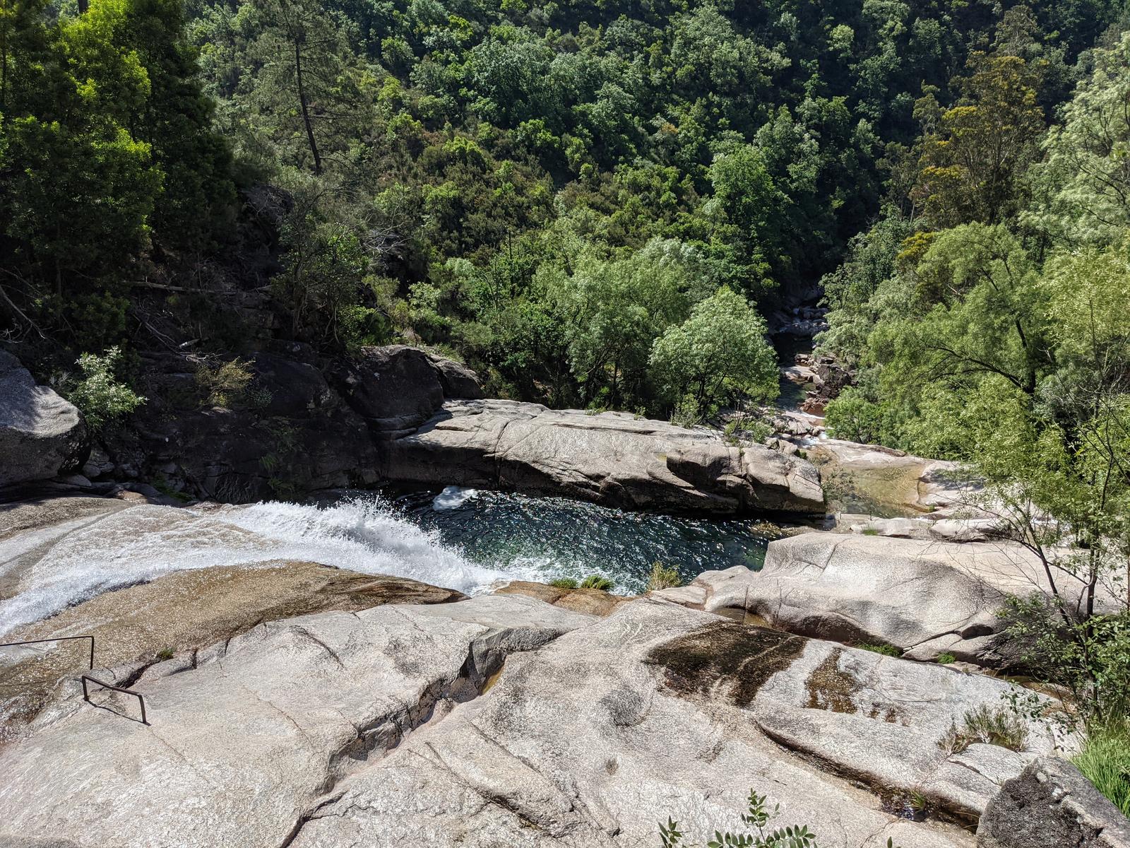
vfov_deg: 51.4
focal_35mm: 27
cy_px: 424
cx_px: 565
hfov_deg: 65.3
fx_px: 881
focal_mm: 4.38
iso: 64
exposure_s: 1/4673
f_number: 1.73
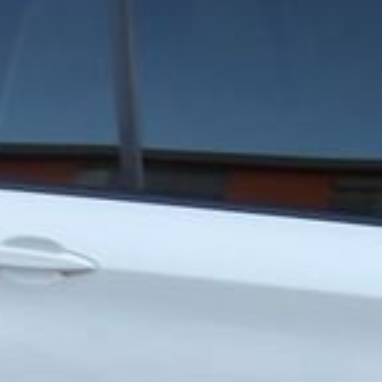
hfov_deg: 10.0
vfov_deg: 10.3
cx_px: 593
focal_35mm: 169
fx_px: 2110
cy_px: 395
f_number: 3
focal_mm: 4.9
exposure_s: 1/53
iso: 100
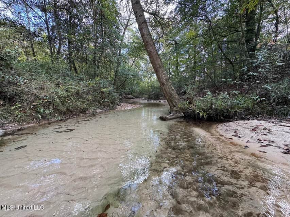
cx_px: 145
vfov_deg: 85.7
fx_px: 117
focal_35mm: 14
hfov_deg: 102.1
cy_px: 108
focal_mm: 2.22
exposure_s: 1/99
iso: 100
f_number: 2.2
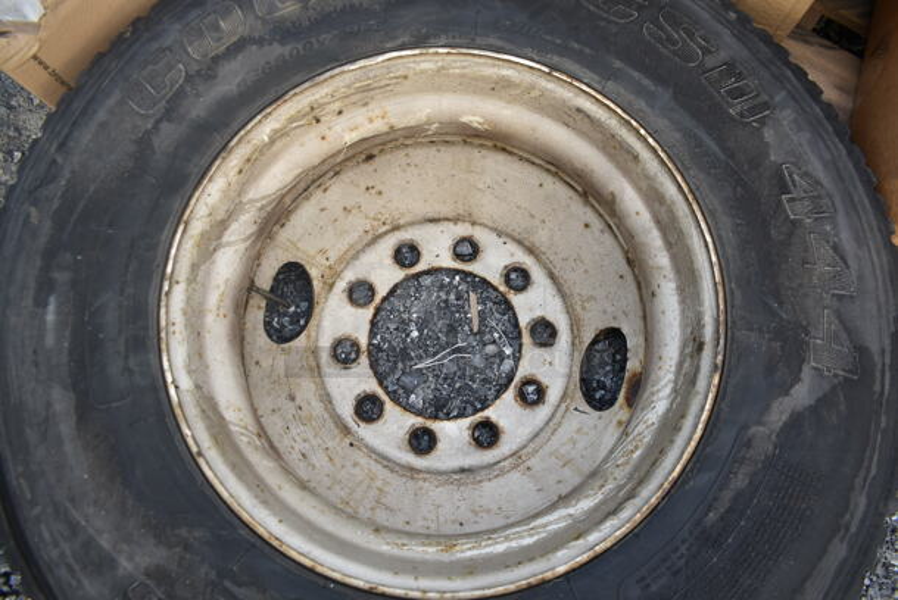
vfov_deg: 48.0
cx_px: 449
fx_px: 674
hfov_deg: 67.3
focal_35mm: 27
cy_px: 300
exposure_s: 1/60
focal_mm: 18
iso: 100
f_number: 4
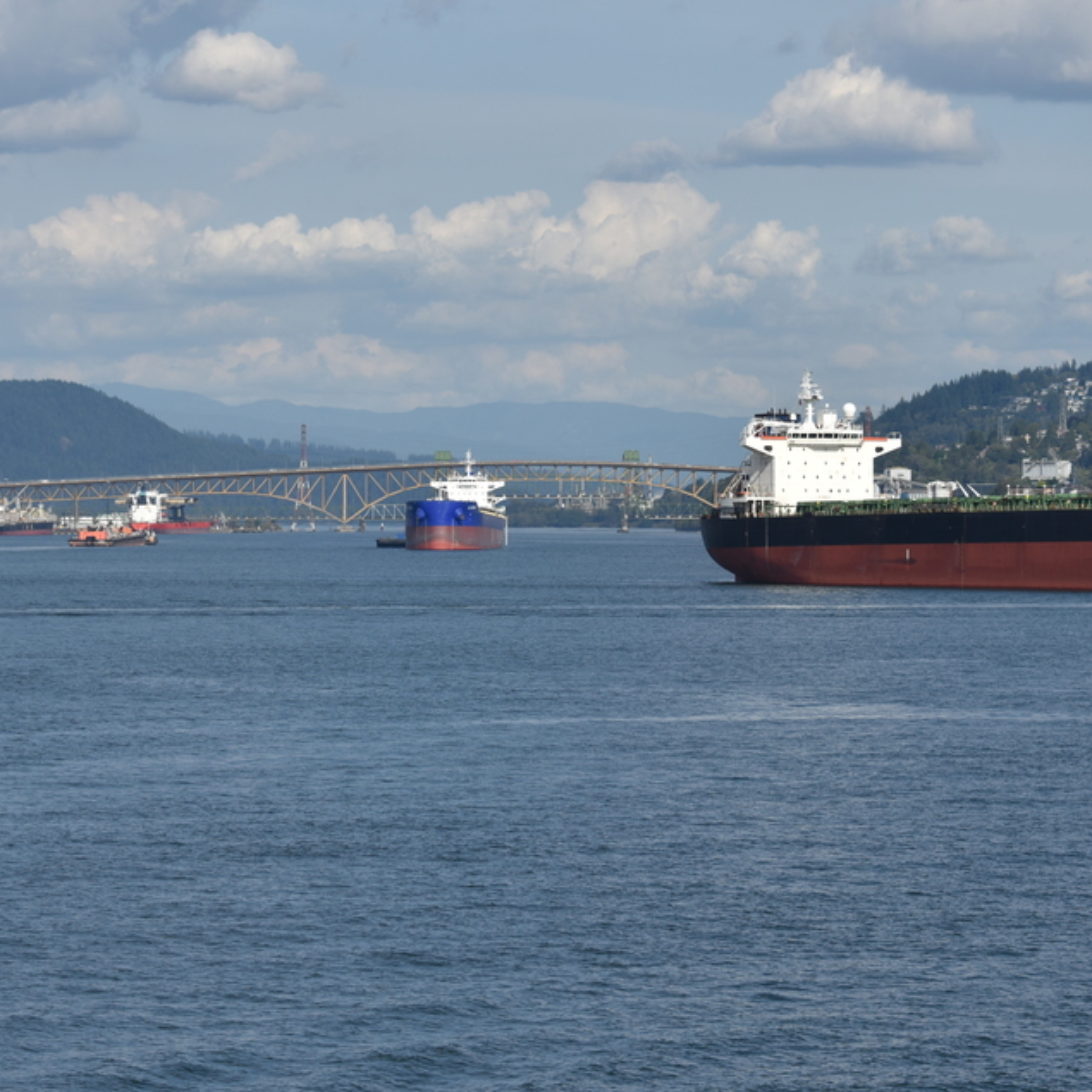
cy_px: 457
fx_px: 5996
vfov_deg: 10.4
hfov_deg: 10.4
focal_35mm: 168
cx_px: 514
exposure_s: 1/320
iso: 100
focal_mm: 98
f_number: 9
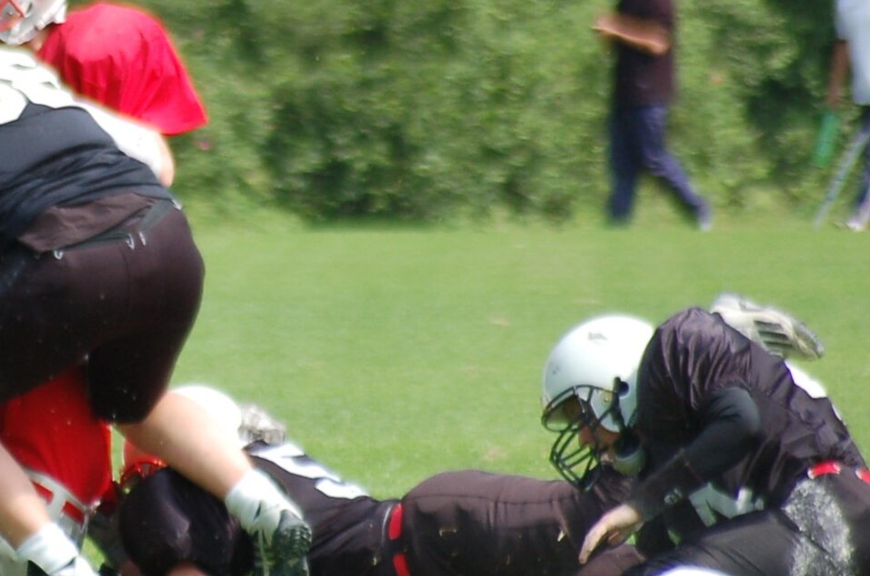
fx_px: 24866
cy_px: 277
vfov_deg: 1.3
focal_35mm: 1031
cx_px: 92
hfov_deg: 2.0
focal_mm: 300
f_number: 5.6
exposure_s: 1/640
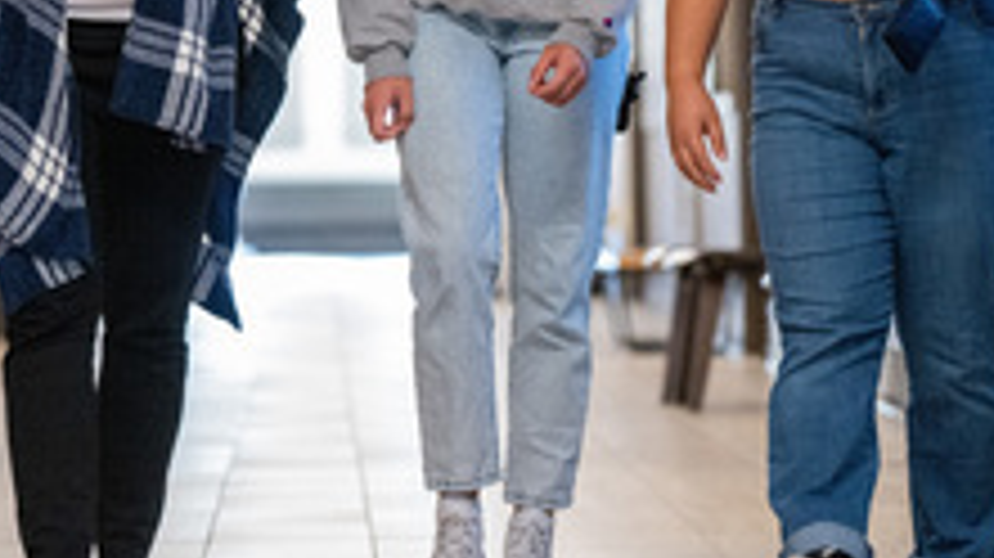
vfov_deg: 4.6
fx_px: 6928
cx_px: 193
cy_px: -52
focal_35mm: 263
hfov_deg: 8.2
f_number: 2.8
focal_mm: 111
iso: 6400
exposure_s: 1/500
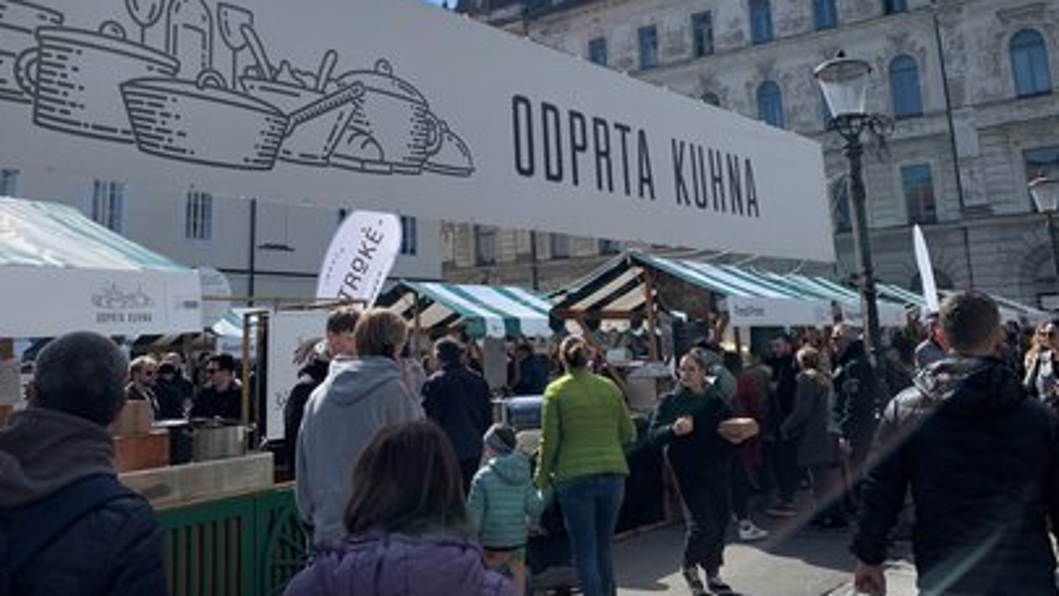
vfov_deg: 33.0
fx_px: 983
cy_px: 142
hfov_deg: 56.6
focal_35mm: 35
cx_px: 510
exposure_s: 1/2915
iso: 25
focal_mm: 4.25
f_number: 1.8
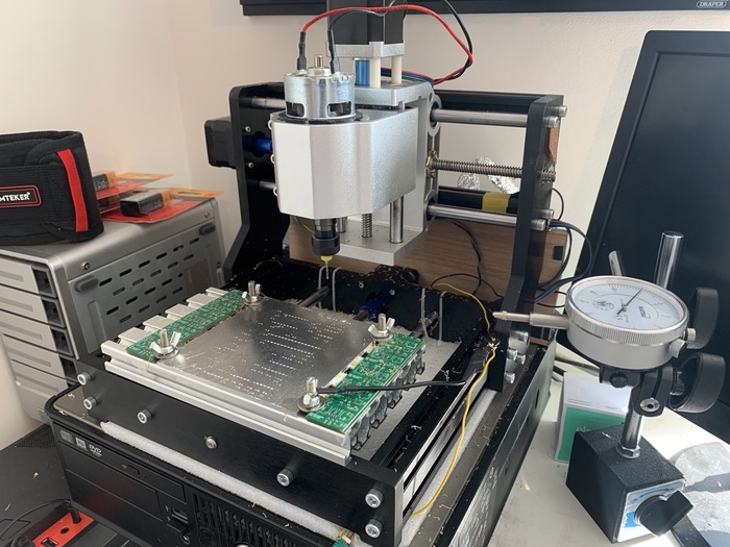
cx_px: 365
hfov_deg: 67.3
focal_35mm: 26
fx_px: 548
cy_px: 274
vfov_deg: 53.1
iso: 100
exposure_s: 1/72
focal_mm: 4.25
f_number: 1.8
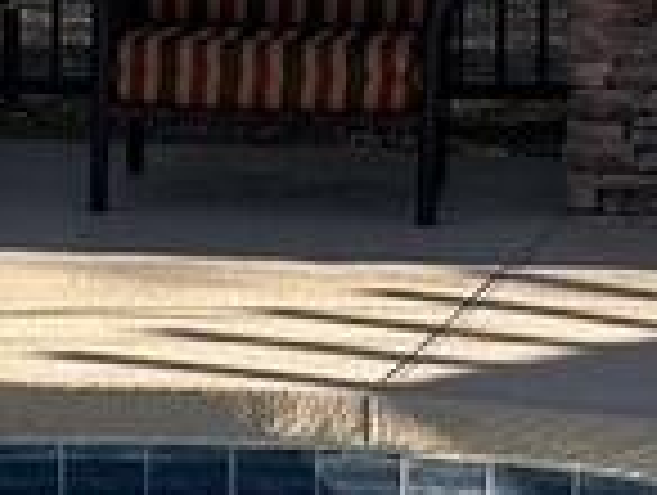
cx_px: 63
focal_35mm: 182
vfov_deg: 8.2
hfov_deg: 10.8
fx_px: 3460
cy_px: 234
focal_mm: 5.7
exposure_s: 1/1934
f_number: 1.5
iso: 50
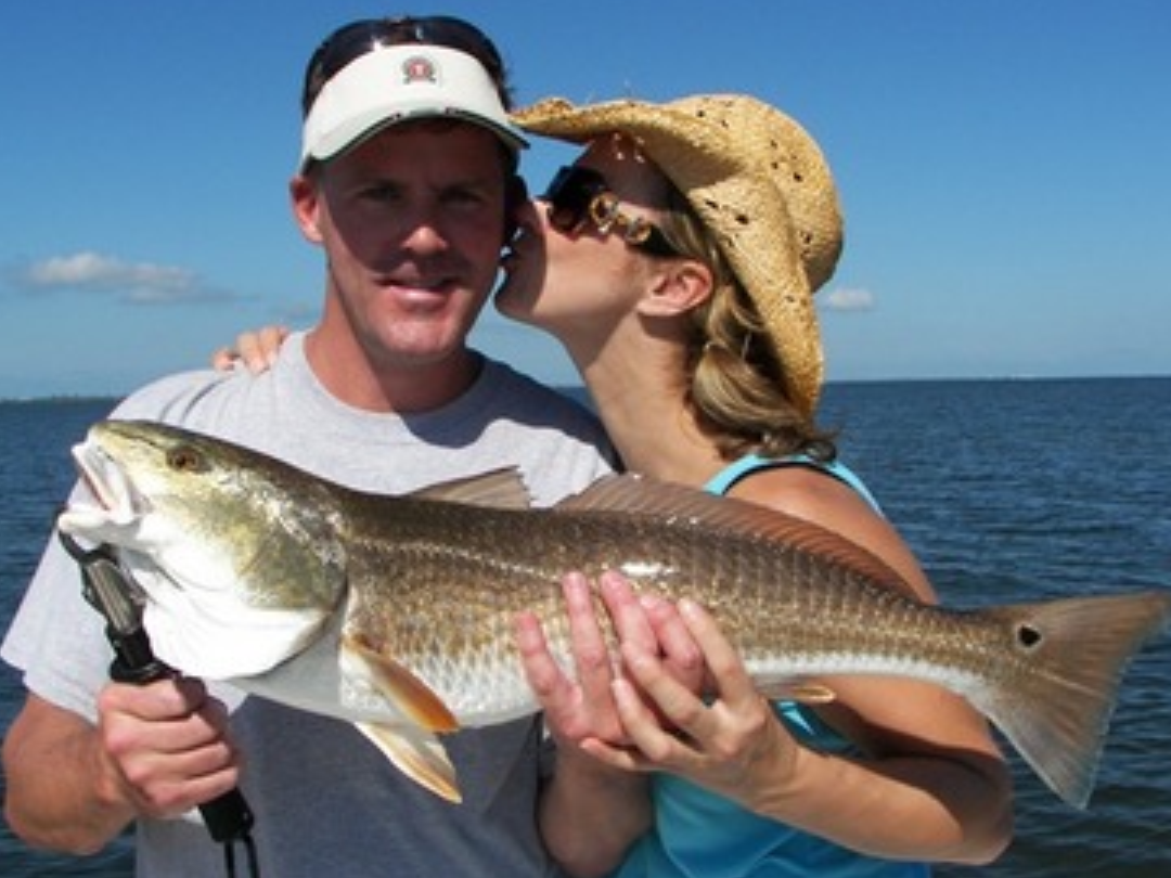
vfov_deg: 36.0
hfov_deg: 46.8
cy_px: 416
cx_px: 572
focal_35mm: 40
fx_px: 1353
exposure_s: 1/500
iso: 50
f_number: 5.6
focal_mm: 6
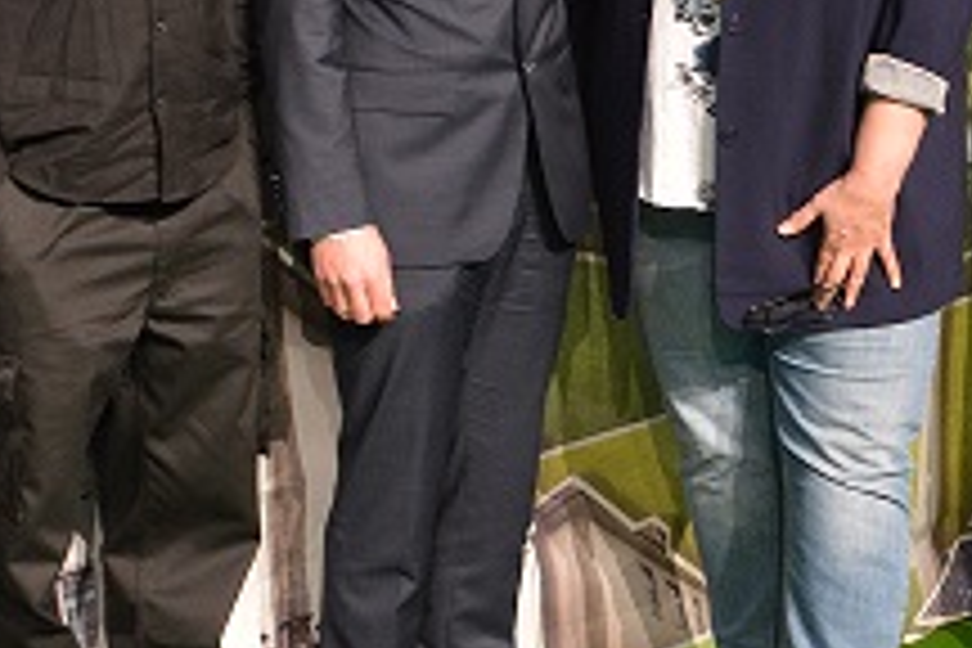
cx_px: 828
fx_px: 2538
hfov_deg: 21.3
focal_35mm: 94
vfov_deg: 14.4
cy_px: 90
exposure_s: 1/15
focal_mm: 18
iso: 720
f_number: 4
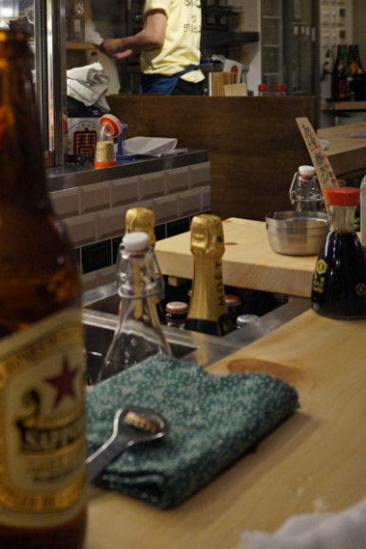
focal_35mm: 54
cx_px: 64
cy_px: 102
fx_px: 824
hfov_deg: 24.6
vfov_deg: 35.6
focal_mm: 20
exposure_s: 1/160
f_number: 4
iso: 2000
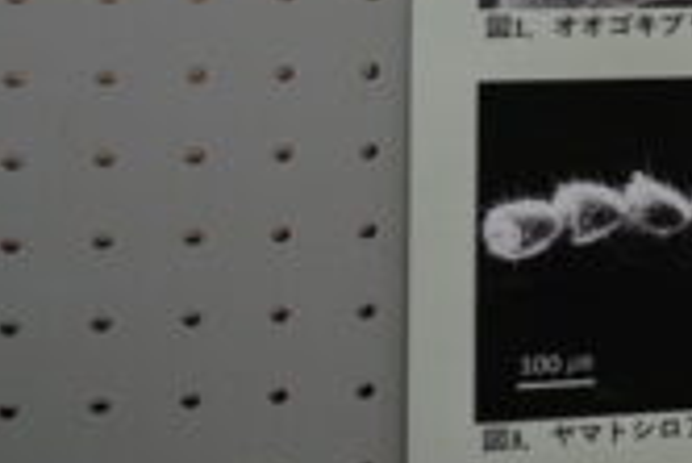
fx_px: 3328
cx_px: 2034
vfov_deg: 7.8
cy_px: -273
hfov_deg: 9.5
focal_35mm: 173
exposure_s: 1/160
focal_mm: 28
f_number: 4
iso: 800
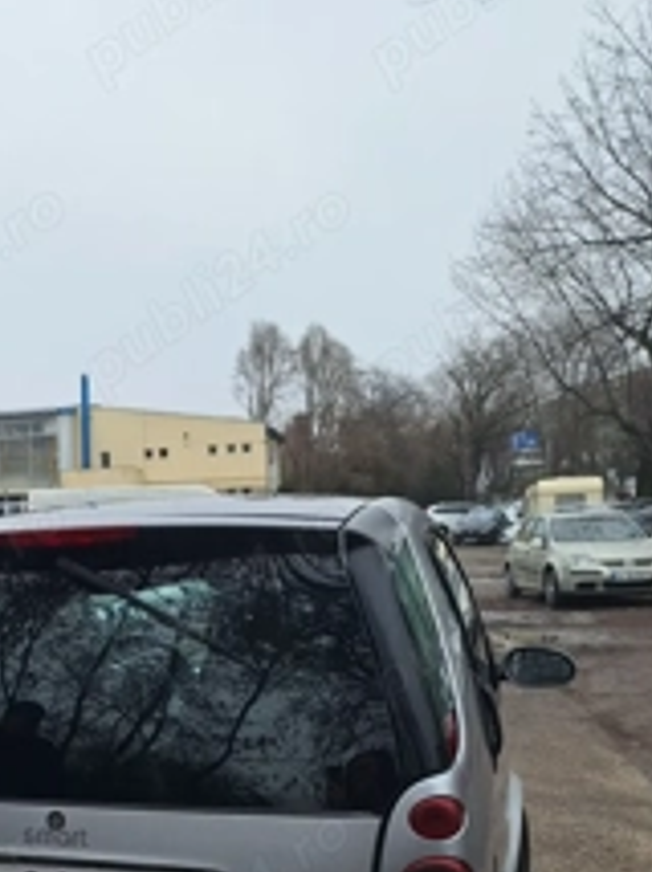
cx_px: 73
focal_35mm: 43
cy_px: 668
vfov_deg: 42.4
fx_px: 1082
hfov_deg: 32.0
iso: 40
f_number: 1.8
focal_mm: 5.54
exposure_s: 1/1155
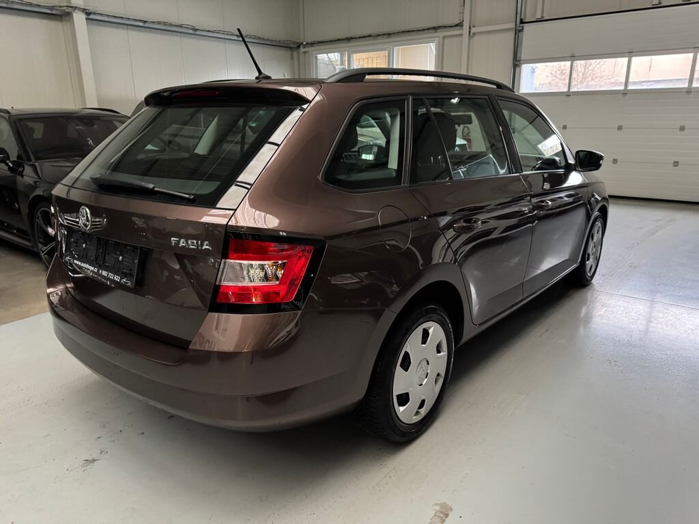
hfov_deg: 71.6
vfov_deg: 56.8
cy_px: 262
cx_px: 350
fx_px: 485
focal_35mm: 24
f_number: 1.78
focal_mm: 6.76
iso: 1000
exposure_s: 1/40
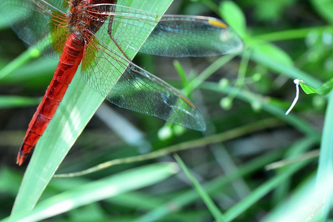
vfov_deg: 6.2
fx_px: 2042
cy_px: 53
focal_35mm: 221
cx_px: 127
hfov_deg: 9.3
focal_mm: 90
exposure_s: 1/80
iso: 1600
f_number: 10
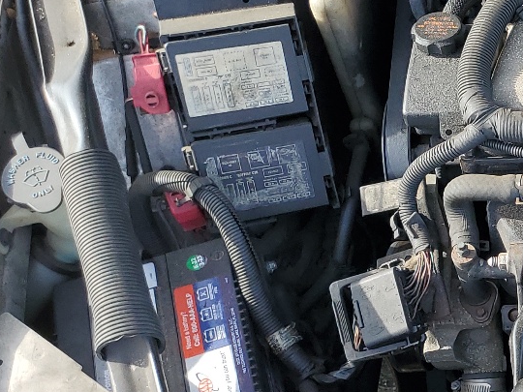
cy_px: 232
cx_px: 739
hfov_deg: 21.9
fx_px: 1163
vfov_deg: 19.1
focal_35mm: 77
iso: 50
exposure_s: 1/526
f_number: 1.5
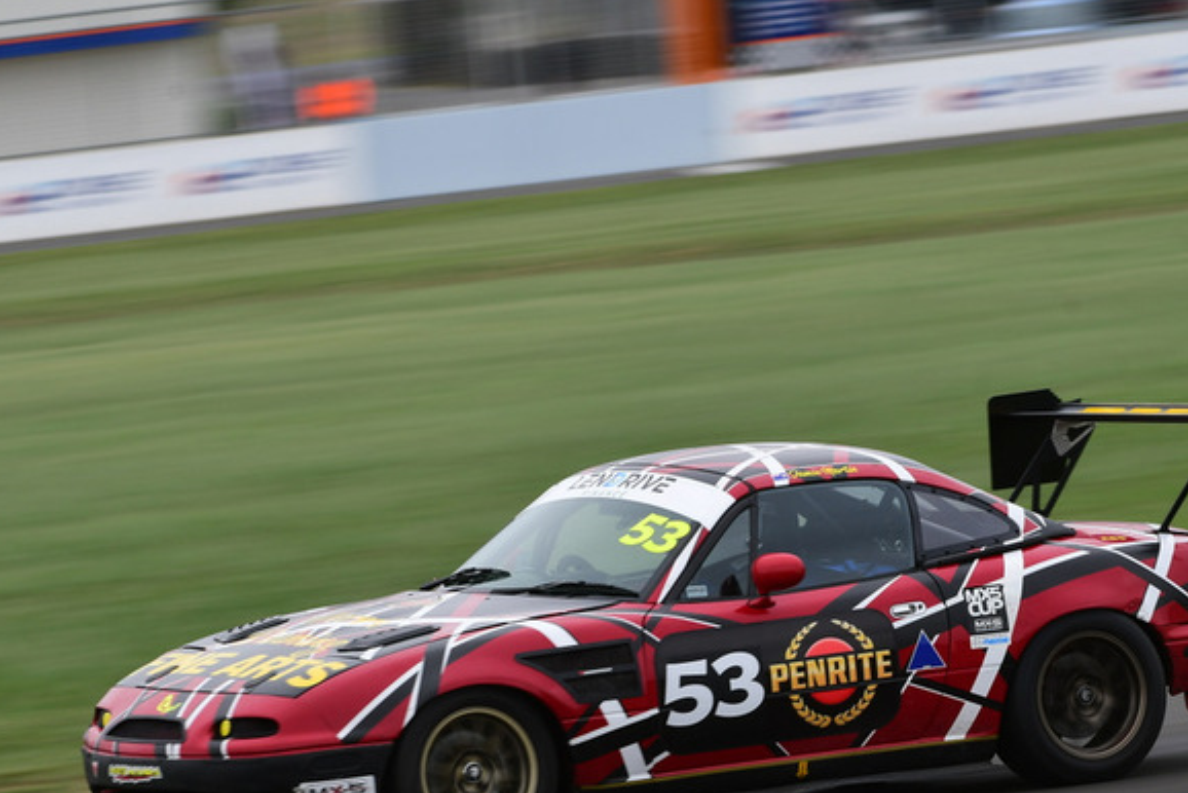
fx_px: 13701
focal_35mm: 415
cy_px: 534
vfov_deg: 3.3
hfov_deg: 5.0
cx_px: 615
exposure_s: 1/160
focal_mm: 200
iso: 160
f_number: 10
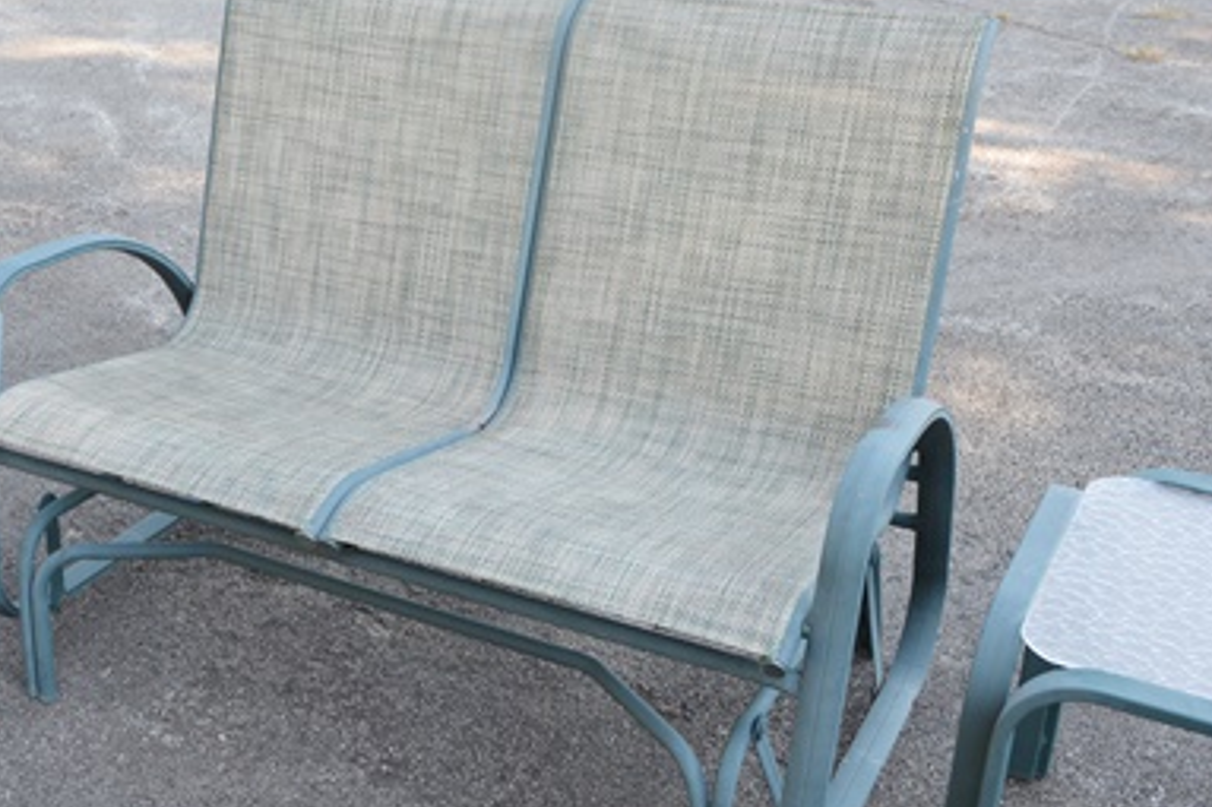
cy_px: 399
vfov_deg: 28.6
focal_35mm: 47
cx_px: 440
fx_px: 1582
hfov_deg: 41.6
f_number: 5.6
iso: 220
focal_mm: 20
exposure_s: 1/125
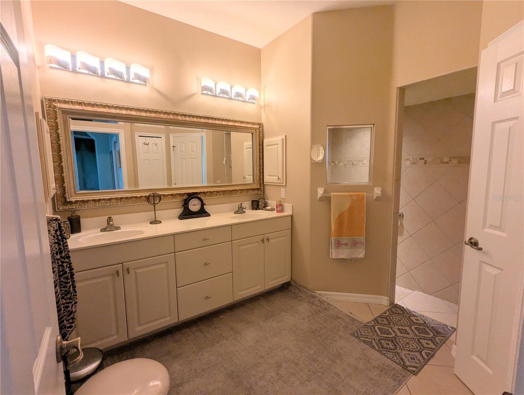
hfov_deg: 94.4
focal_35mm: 16
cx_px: 262
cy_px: 198
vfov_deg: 78.2
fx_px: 243
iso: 84
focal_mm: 2.35
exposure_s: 1/104
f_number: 2.2
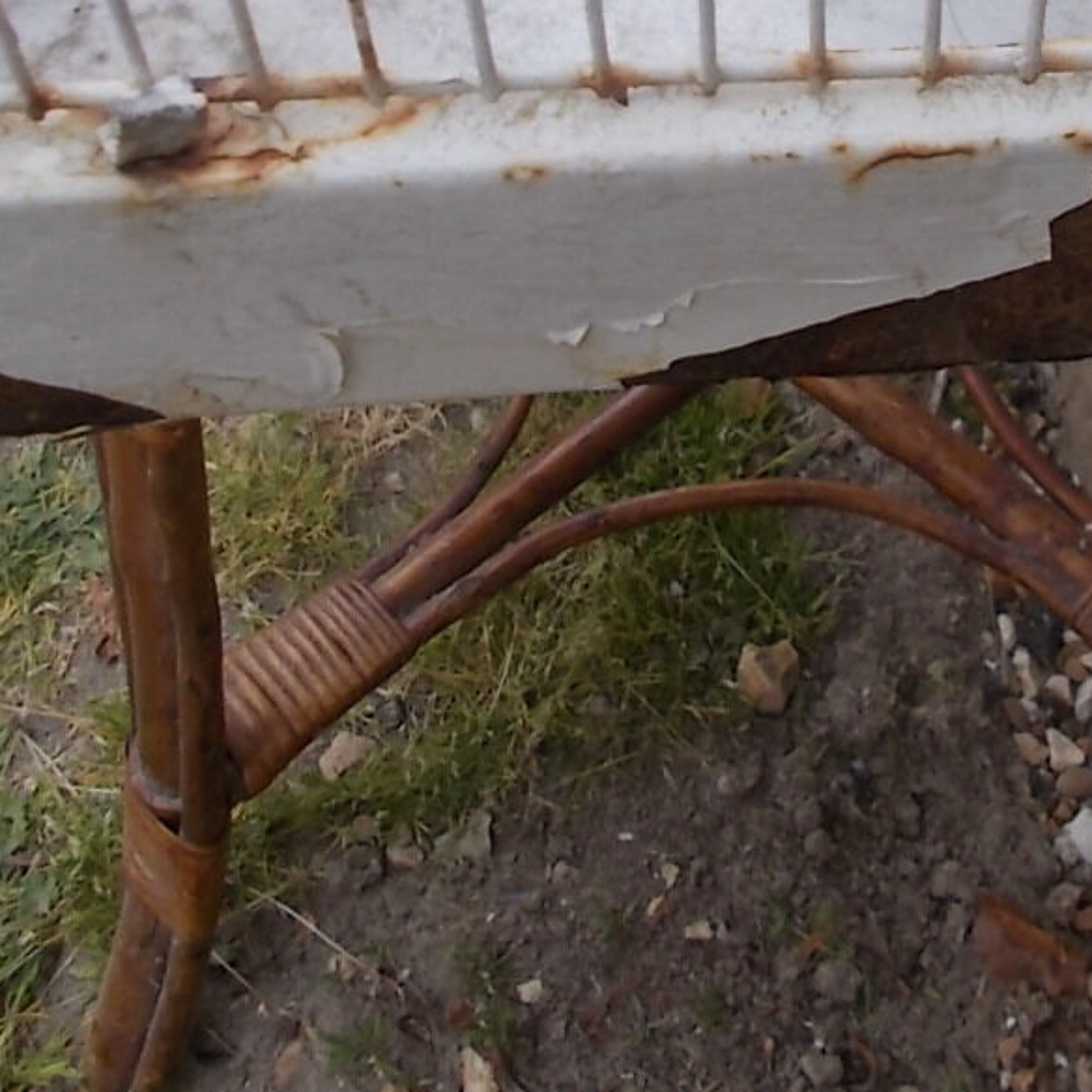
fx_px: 2248
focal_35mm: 63
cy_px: 13
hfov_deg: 26.5
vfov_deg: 26.0
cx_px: 948
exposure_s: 1/200
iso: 80
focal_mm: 4.6
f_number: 3.2
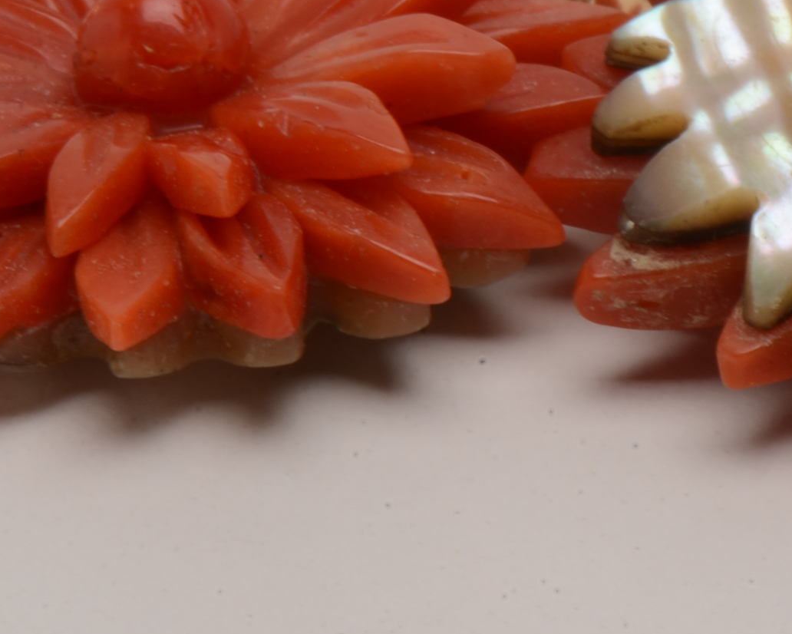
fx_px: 6684
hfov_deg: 6.8
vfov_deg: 5.4
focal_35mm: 285
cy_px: 68
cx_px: 835
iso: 100
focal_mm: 85
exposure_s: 1/100
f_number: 36
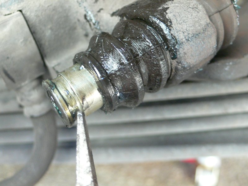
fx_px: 244
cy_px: 93
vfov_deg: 41.8
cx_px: 124
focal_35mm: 34
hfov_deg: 54.0
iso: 200
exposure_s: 1/15
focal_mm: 6.3
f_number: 2.8
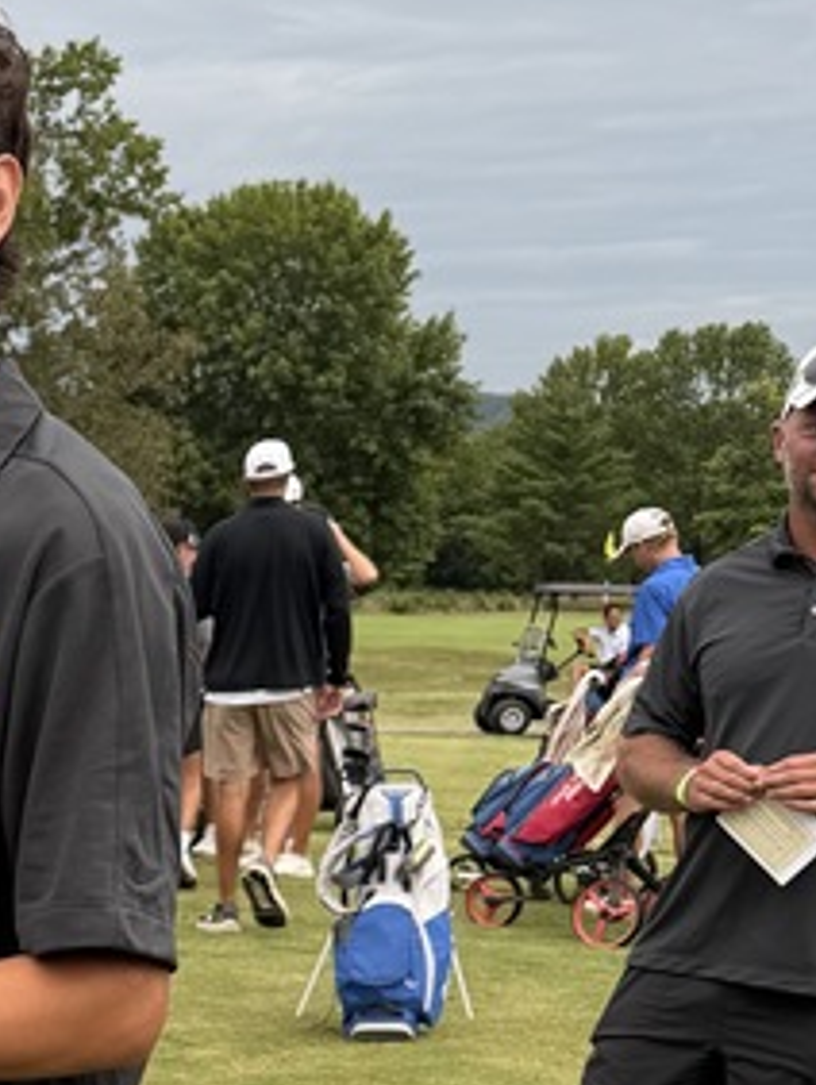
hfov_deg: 14.8
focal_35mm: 87
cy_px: 1297
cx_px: -658
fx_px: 2730
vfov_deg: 21.0
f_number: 1.78
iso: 80
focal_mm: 6.76
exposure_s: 1/580
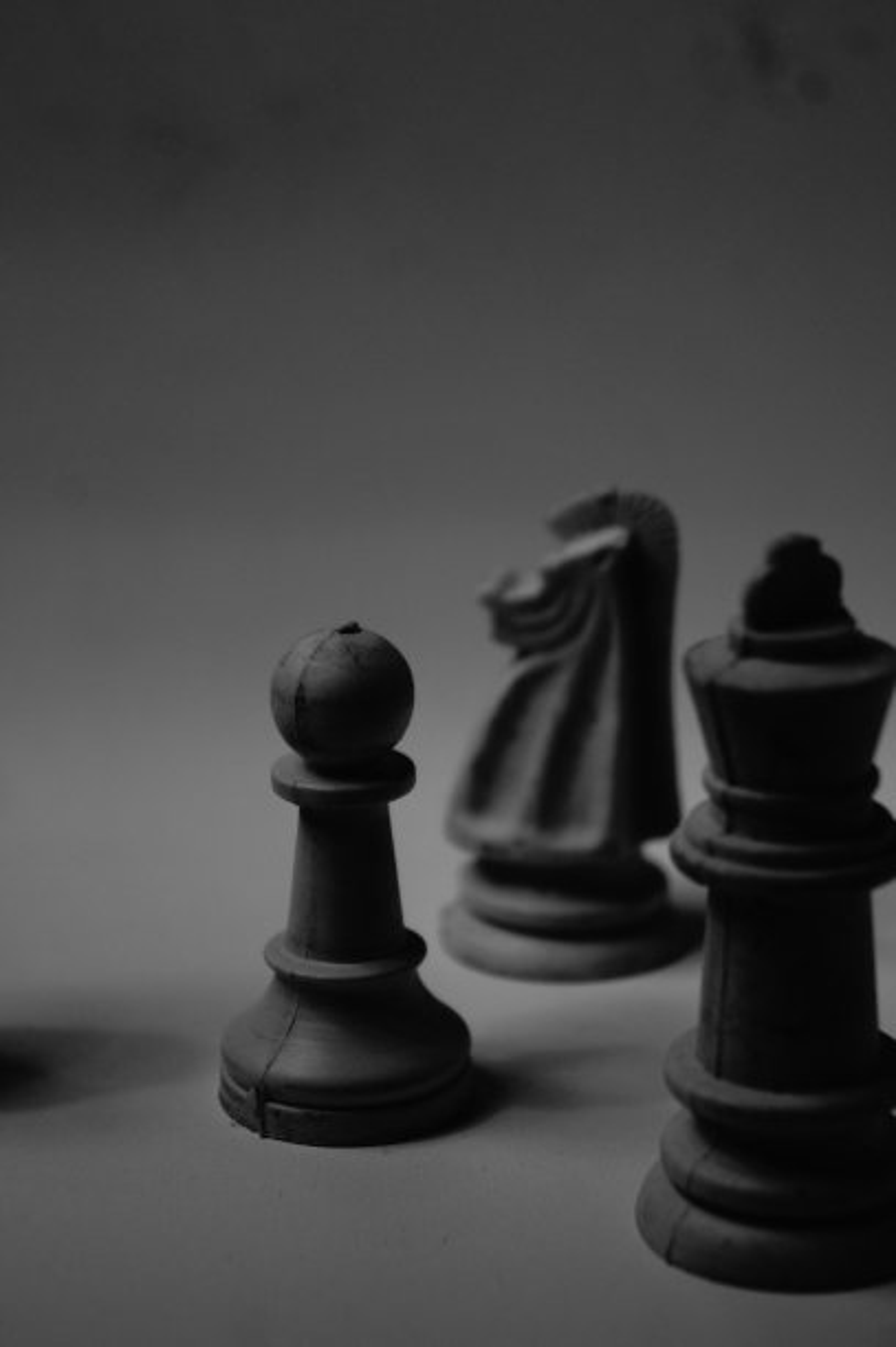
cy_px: 674
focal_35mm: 82
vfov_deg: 24.6
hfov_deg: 16.5
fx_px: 3085
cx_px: 448
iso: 250
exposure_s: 1/100
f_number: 5.6
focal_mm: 55
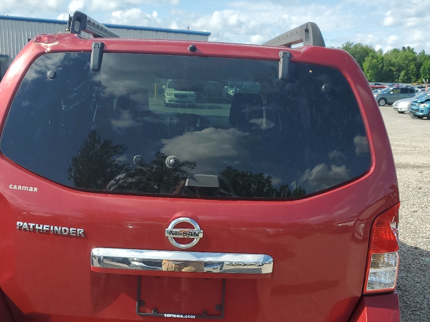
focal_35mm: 42
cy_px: 201
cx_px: 188
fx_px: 522
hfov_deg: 44.7
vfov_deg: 34.2
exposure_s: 1/2500
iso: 50
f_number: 1.5
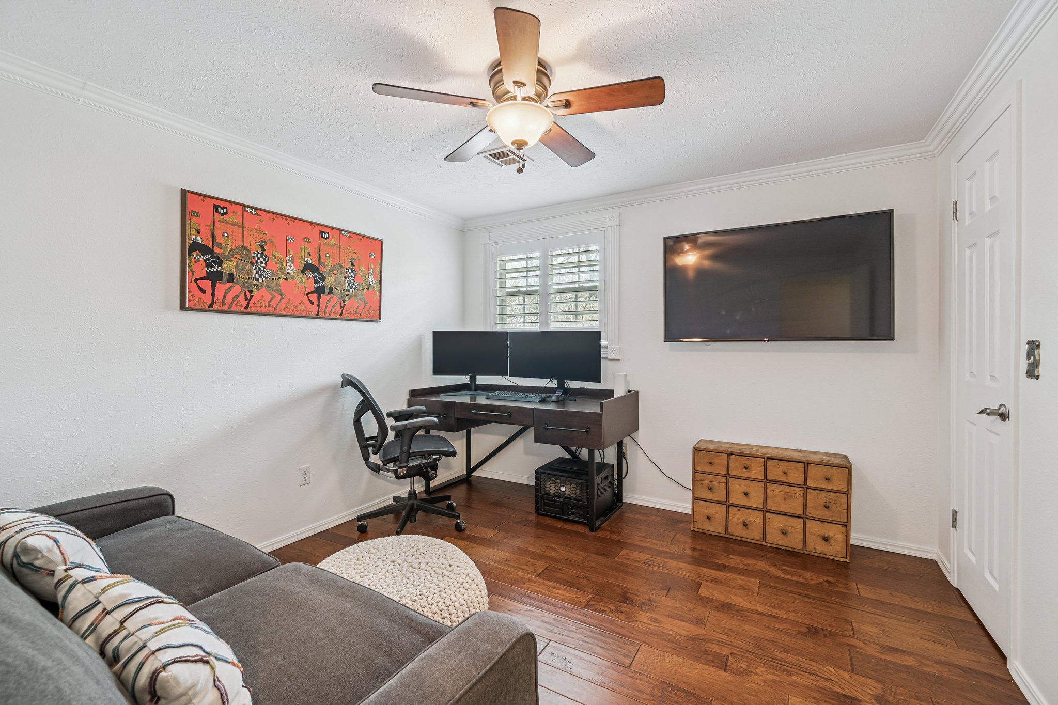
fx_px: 441
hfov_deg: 100.4
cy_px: 352
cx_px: 529
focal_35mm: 15
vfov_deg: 77.3
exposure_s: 1/8
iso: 200
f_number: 6.3
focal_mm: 10
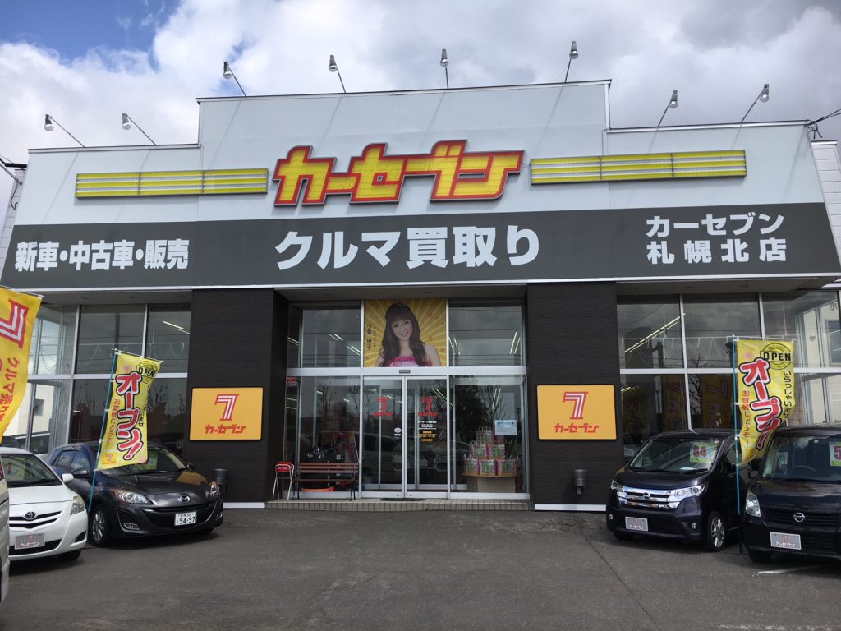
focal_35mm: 29
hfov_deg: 61.7
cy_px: 316
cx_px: 420
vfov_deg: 48.2
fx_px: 705
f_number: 2.2
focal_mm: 4.15
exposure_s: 1/1508
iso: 25
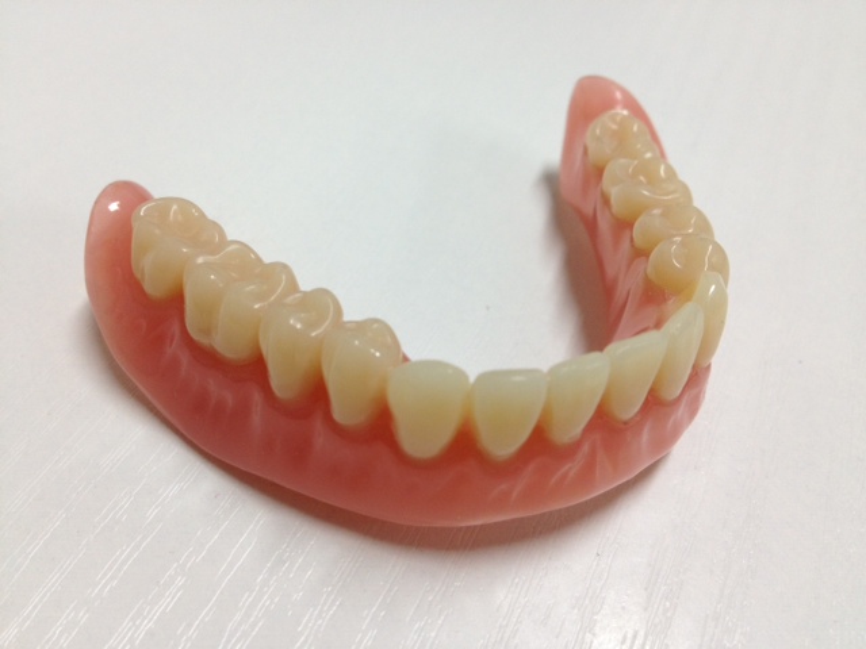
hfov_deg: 52.6
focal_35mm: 35
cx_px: 433
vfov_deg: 40.7
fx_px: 876
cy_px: 324
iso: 64
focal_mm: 4.28
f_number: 2.4
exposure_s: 1/33
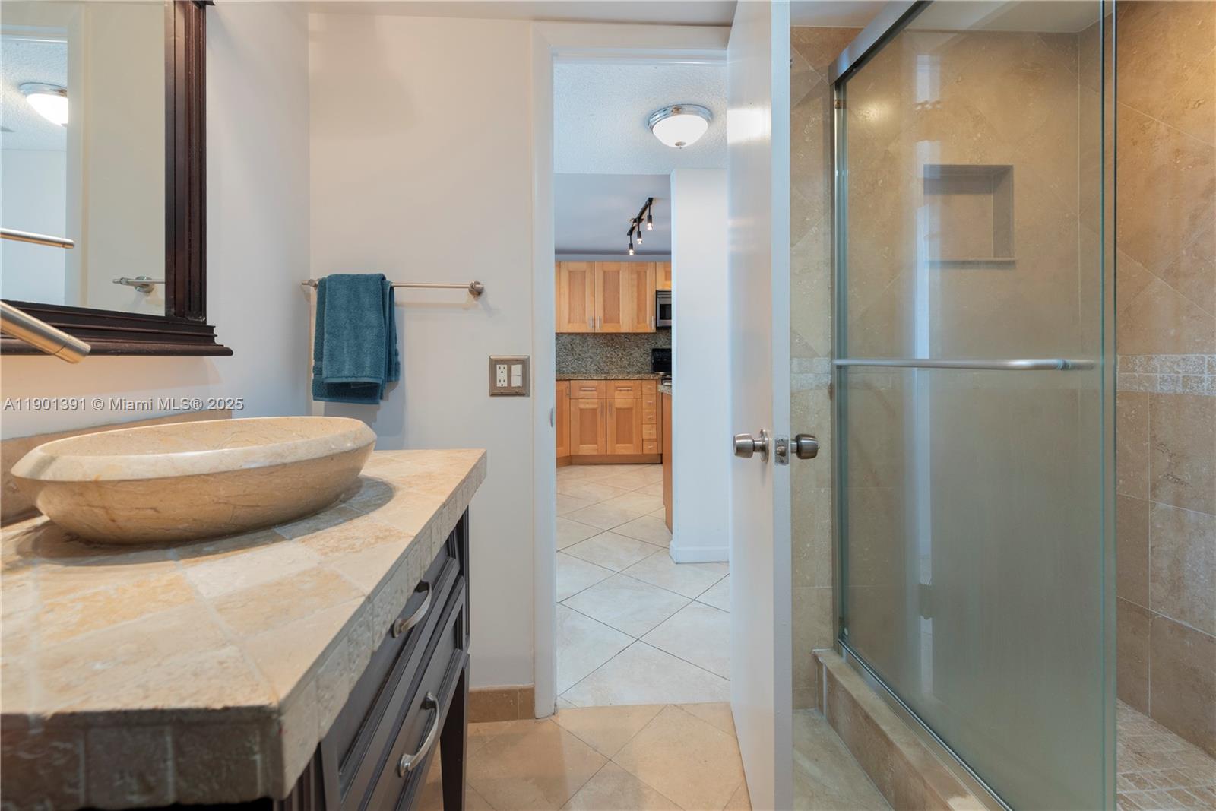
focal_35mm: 14
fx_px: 473
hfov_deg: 104.2
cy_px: 406
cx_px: 608
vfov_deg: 81.2
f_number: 9
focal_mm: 14
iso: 640
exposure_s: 1/6
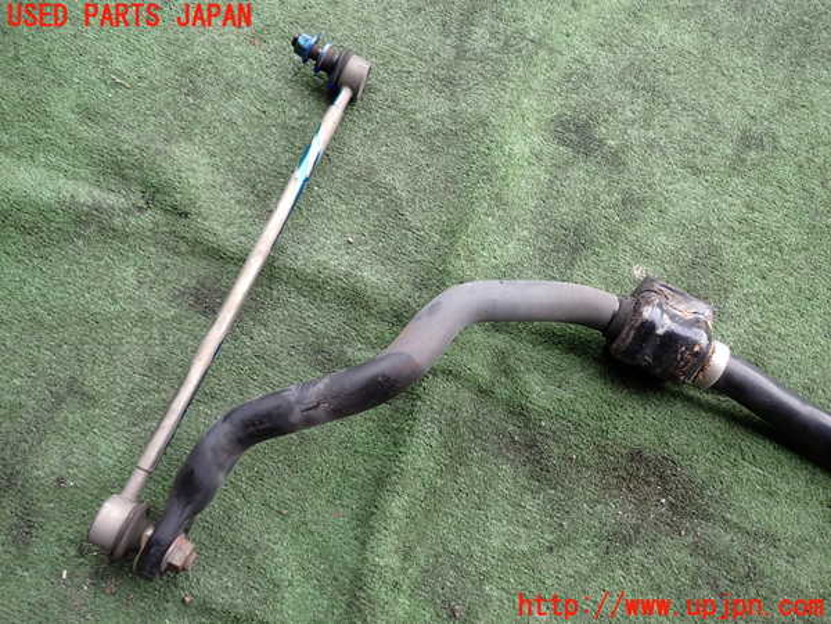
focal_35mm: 28
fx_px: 672
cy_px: 312
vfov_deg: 49.7
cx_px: 416
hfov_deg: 63.4
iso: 100
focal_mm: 5.05
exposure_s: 1/160
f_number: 2.2
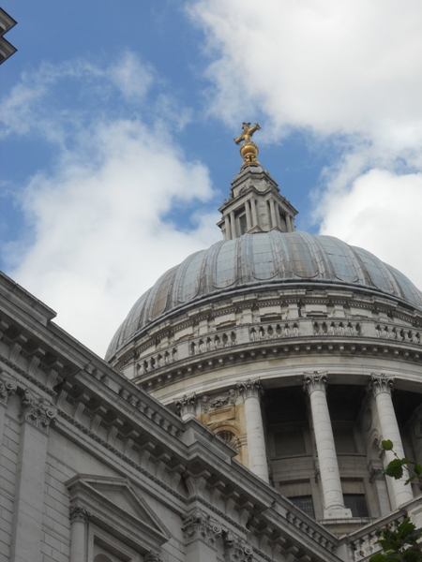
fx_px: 1252
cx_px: 211
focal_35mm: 77
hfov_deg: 19.1
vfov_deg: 25.3
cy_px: 281
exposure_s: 1/250
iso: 80
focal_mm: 13.9
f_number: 5.9
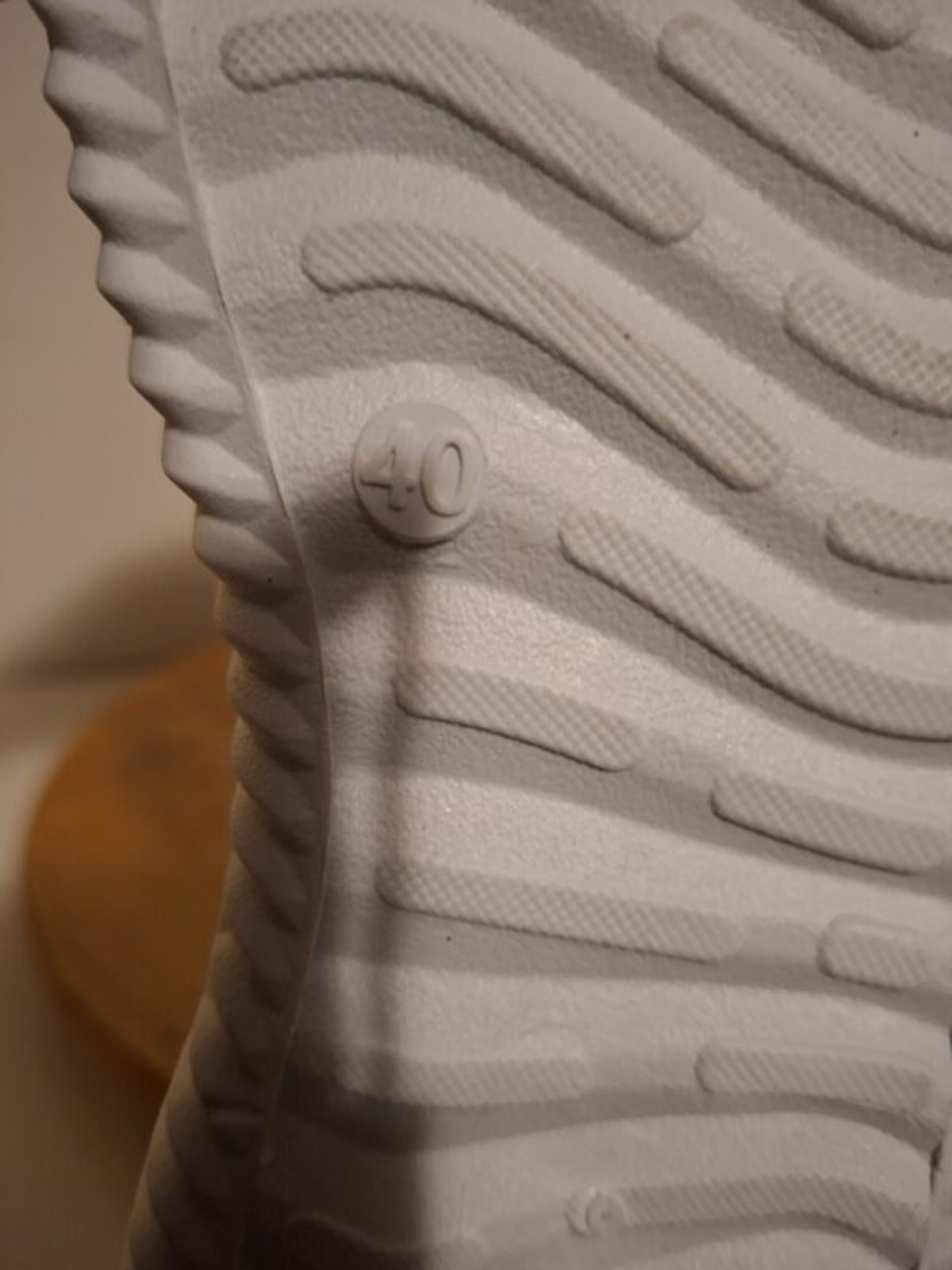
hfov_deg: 58.9
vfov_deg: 73.9
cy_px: 635
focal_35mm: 23
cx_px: 476
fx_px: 843
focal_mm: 5.54
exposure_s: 1/24
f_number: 1.8
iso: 800
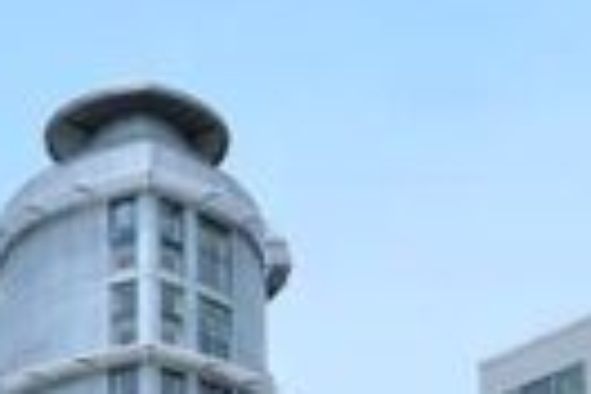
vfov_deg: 11.4
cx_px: 336
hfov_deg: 18.4
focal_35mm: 111
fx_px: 1822
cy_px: 739
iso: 100
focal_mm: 14
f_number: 8
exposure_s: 1/250
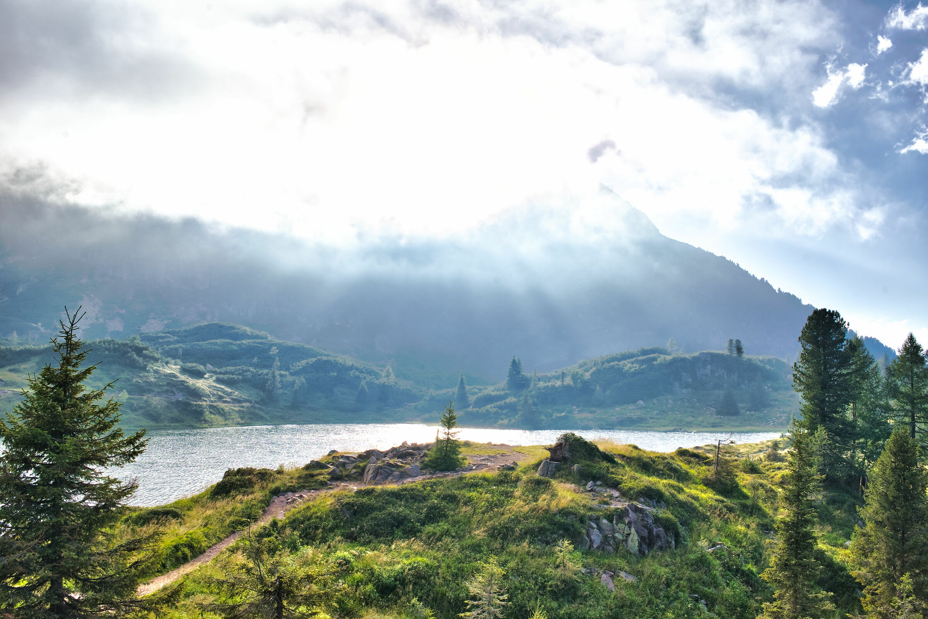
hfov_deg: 65.5
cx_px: 464
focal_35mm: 28
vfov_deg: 46.4
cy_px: 310
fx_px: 722
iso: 100
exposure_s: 1/160
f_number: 11
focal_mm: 28
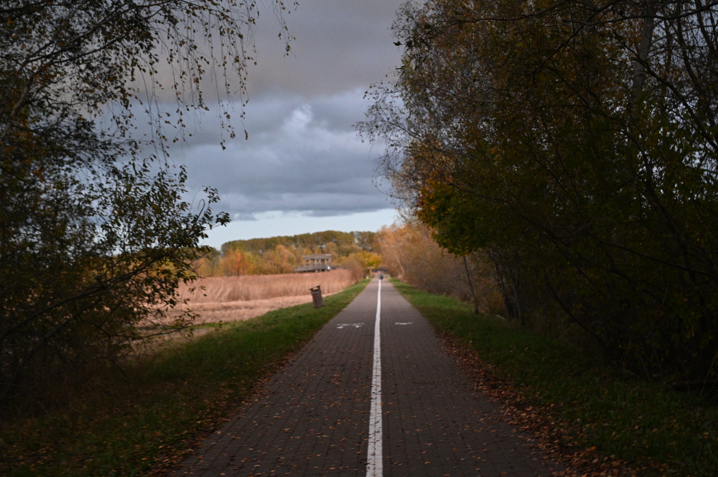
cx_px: 359
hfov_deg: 41.1
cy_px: 238
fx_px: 957
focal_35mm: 48
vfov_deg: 28.0
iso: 7200
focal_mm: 48
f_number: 4
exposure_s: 1/100
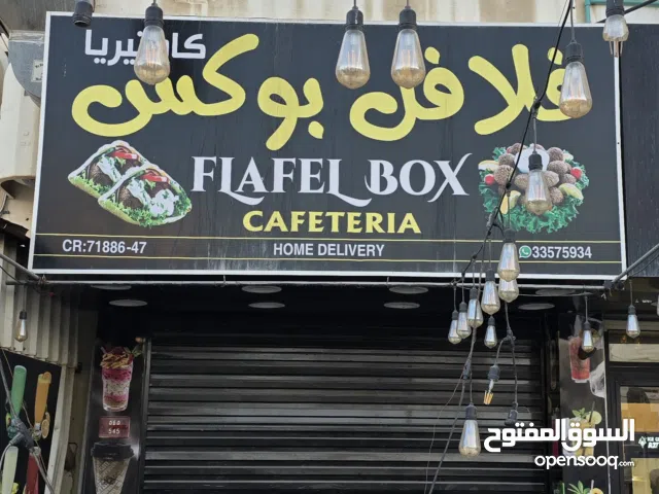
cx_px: 330
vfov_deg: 58.9
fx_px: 438
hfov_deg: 73.9
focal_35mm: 23
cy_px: 247
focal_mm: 6.3
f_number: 1.7
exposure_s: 1/182
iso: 64
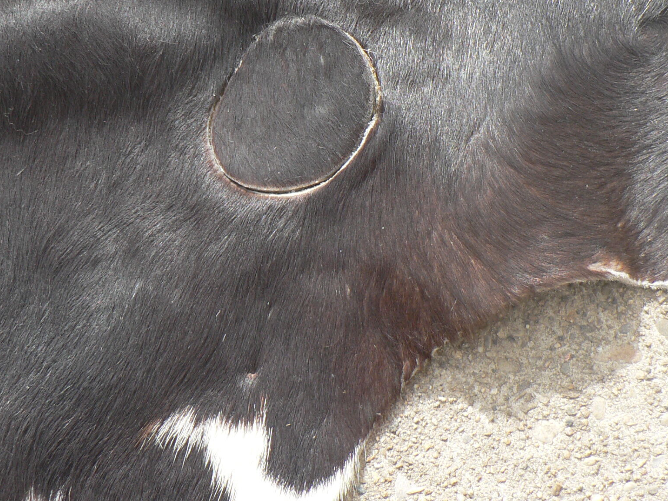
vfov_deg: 24.1
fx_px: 1158
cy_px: 114
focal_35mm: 60
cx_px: 242
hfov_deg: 32.0
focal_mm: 6
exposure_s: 1/250
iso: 80
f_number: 2.8
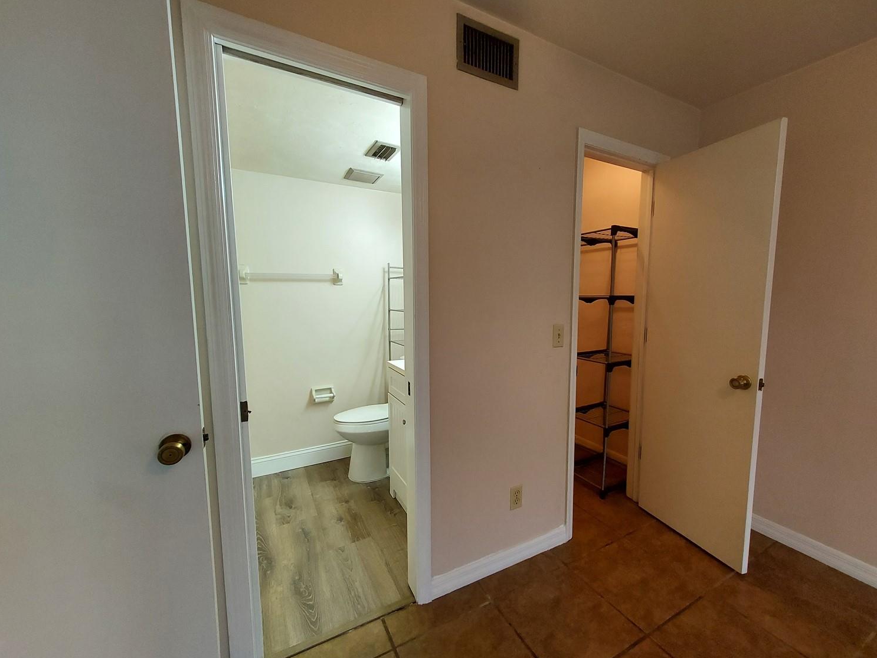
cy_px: 334
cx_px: 462
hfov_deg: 102.0
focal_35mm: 14
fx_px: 355
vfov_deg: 85.7
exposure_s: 1/60
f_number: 2.2
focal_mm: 1.74
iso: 200
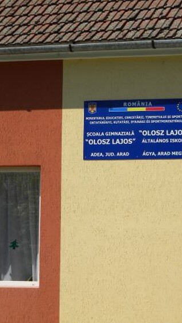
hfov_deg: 7.9
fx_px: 1311
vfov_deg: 14.0
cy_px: 162
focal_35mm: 153
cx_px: 105
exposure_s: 1/235
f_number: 9.4
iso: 80
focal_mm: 19
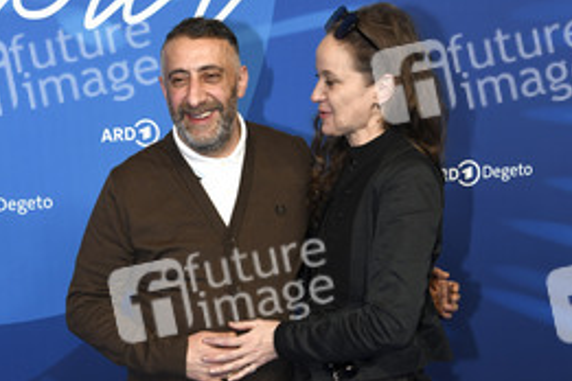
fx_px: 1096
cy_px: 401
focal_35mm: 69
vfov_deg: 19.1
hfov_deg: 29.2
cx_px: 285
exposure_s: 1/250
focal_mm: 45
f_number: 5
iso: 800
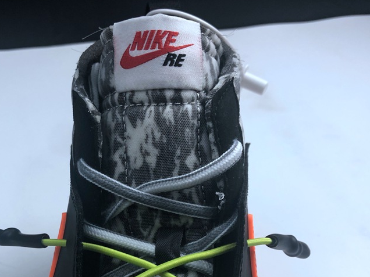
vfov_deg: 32.2
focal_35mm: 44
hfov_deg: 42.5
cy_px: 213
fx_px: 470
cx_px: 134
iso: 40
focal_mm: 4
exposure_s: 1/100
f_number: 1.8
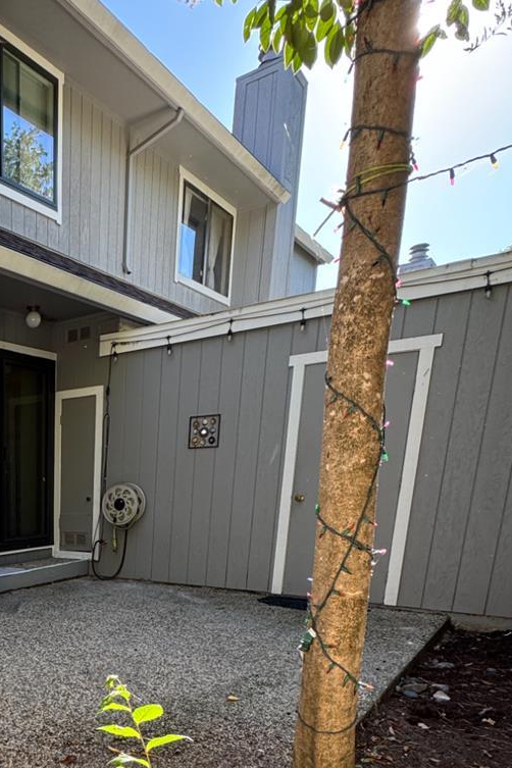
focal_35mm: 29
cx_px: -33
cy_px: 634
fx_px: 619
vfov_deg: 57.9
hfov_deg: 38.3
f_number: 2.2
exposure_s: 1/134
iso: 40
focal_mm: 2.22
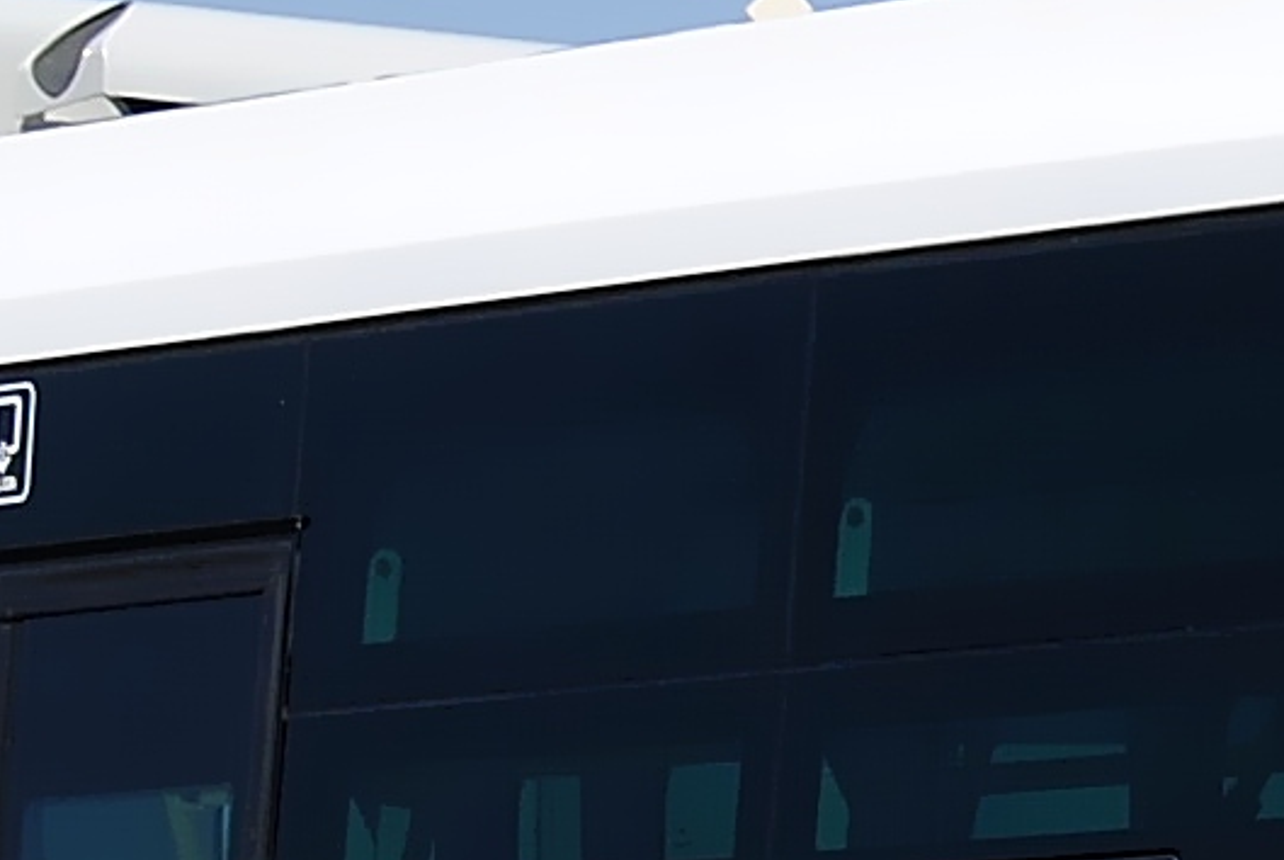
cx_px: 2386
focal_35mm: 439
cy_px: 731
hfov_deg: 4.6
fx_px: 15675
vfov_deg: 3.1
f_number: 6.3
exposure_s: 1/500
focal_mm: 40
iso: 100
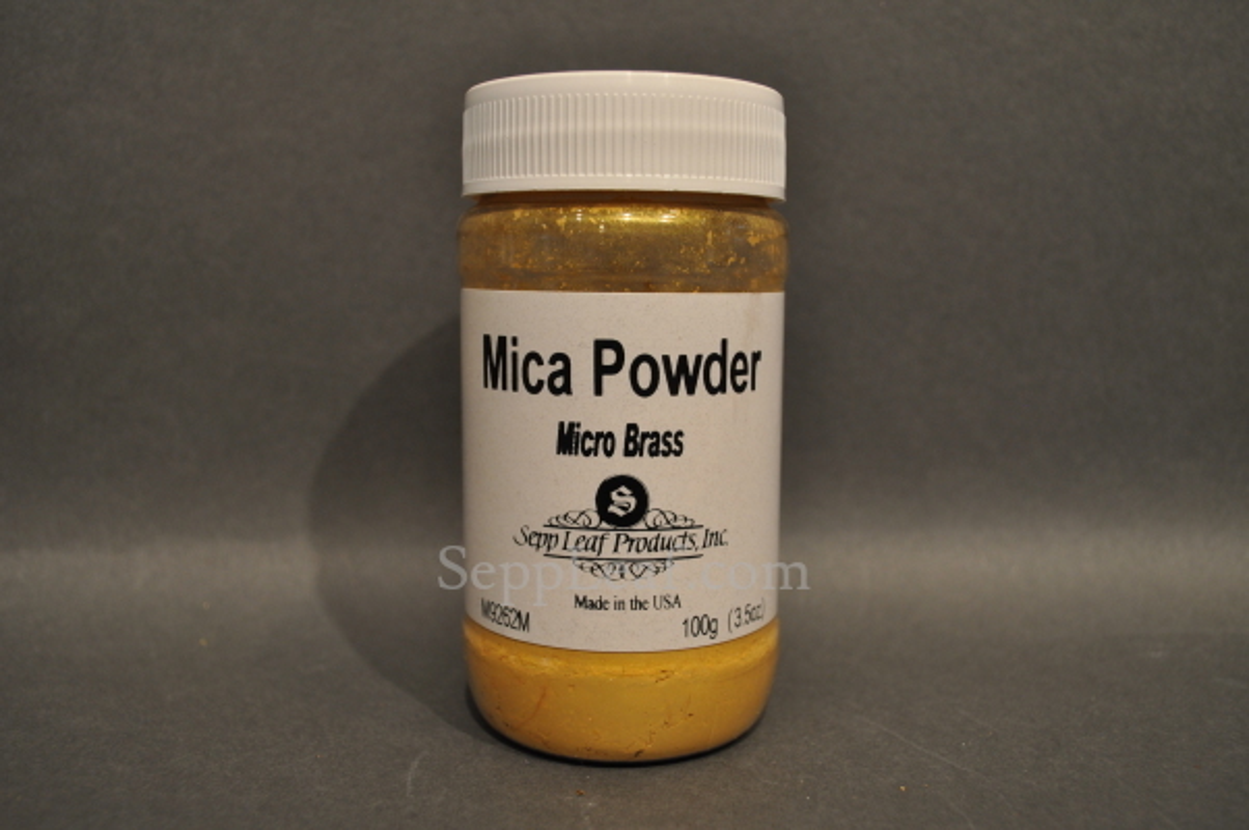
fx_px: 1144
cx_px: 624
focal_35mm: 33
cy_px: 415
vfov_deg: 39.9
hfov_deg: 57.3
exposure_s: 1/100
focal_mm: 22
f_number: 5.6
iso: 400
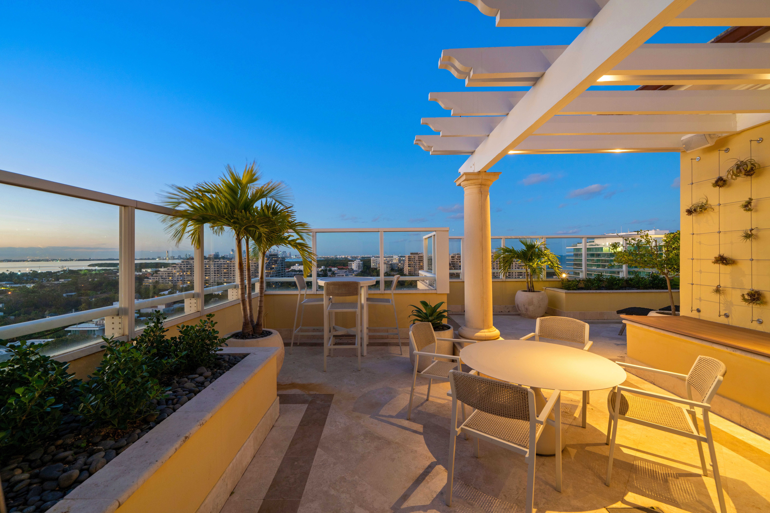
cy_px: 256
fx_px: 299
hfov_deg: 104.3
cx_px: 385
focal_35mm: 14
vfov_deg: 81.2
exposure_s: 1/1.25
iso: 320
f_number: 8
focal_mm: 14
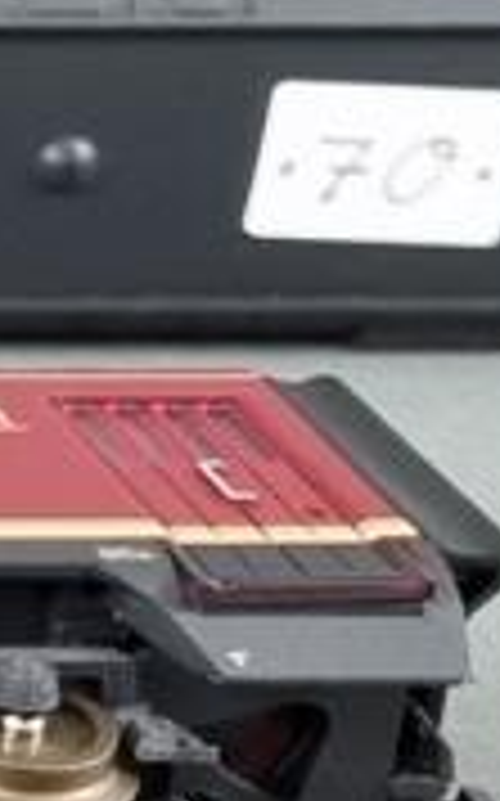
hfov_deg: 4.5
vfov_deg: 8.5
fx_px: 5416
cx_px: -2099
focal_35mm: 248
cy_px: 288
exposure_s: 1/50
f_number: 1.8
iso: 400
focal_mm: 5.4
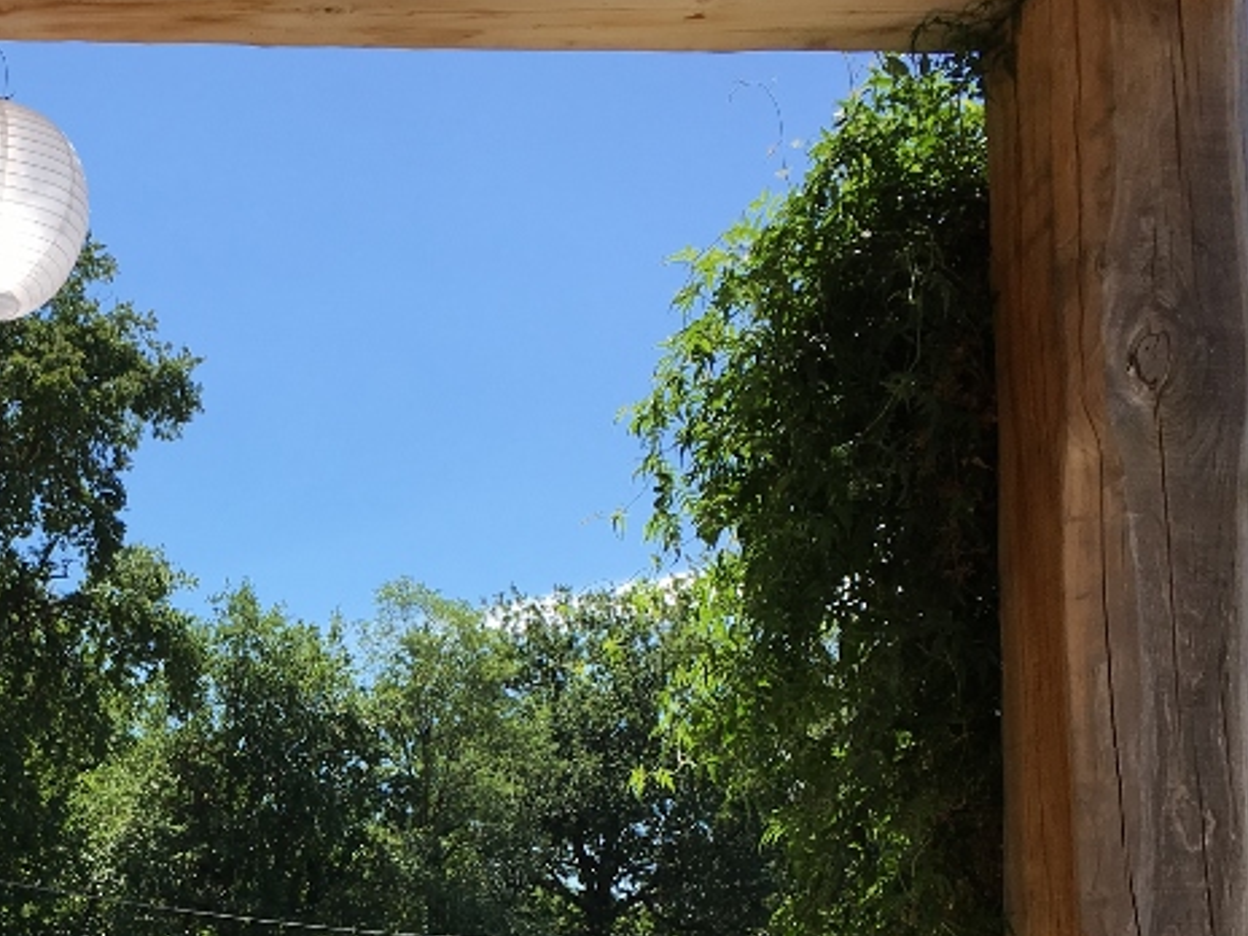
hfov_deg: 29.5
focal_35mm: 64
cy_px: 976
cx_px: 229
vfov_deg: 21.9
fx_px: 2307
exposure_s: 1/1350
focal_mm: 4.15
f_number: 2.2
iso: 25
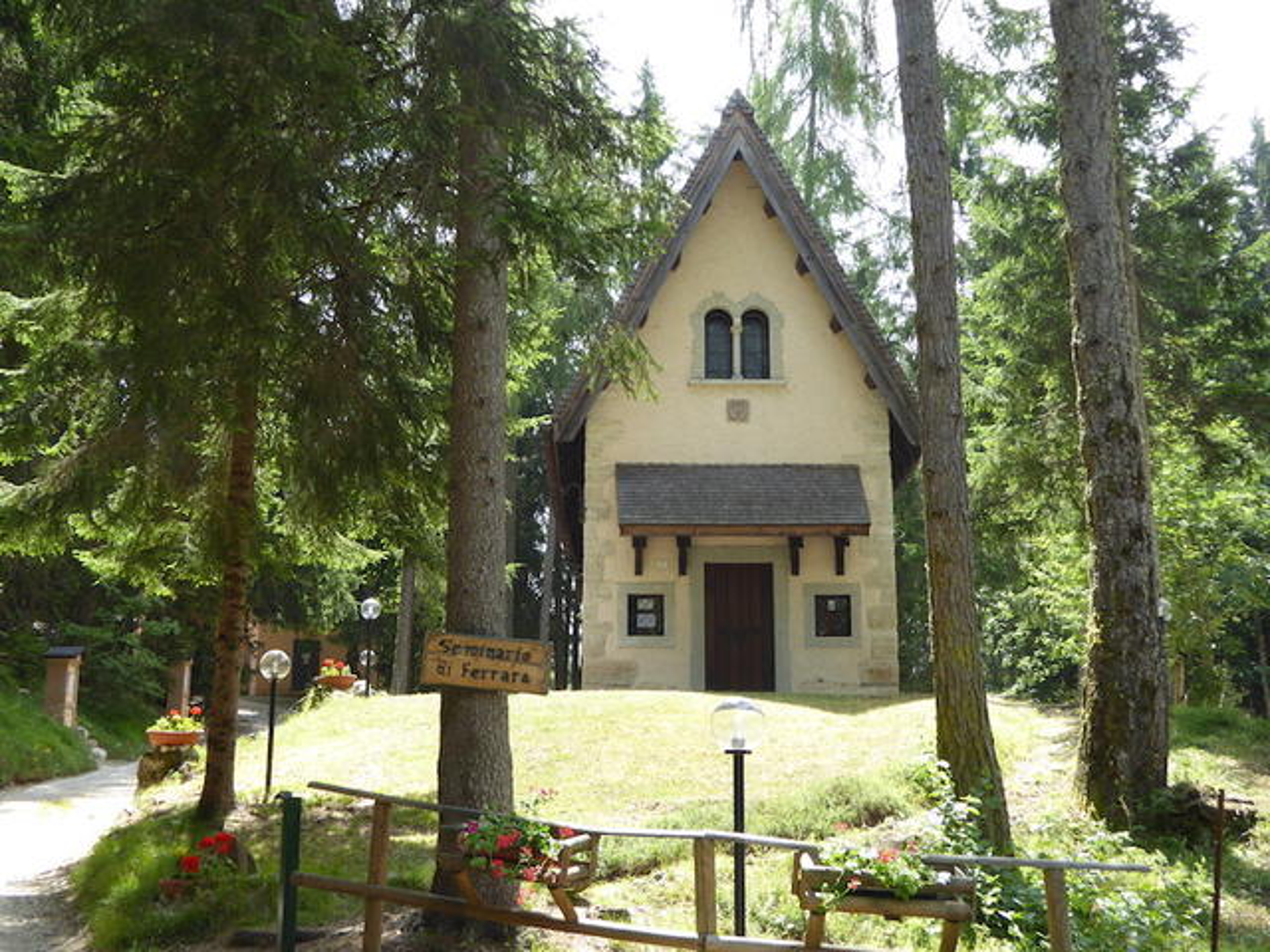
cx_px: 635
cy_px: 476
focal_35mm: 46
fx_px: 1688
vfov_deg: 31.5
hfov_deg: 41.2
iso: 100
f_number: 3.9
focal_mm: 7.8
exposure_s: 1/125
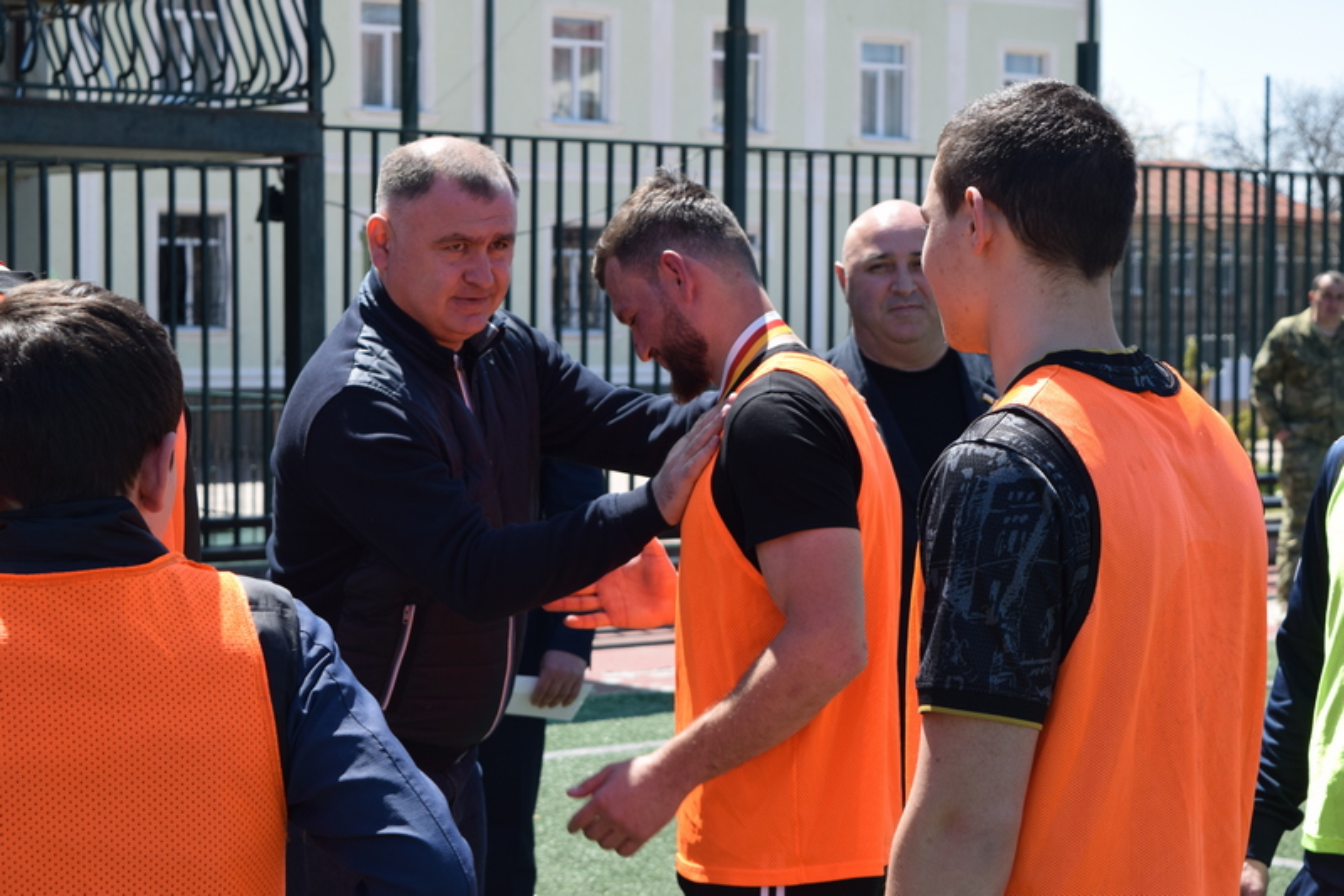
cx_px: 672
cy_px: 448
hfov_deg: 24.6
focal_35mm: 82
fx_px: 3079
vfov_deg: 16.5
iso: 200
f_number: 8
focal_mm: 55
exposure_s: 1/250
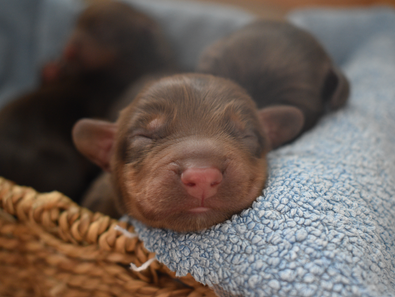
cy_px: 148
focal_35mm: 51
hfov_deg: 37.8
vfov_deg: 28.8
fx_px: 577
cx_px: 204
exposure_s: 1/125
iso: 1100
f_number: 4.2
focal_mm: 31
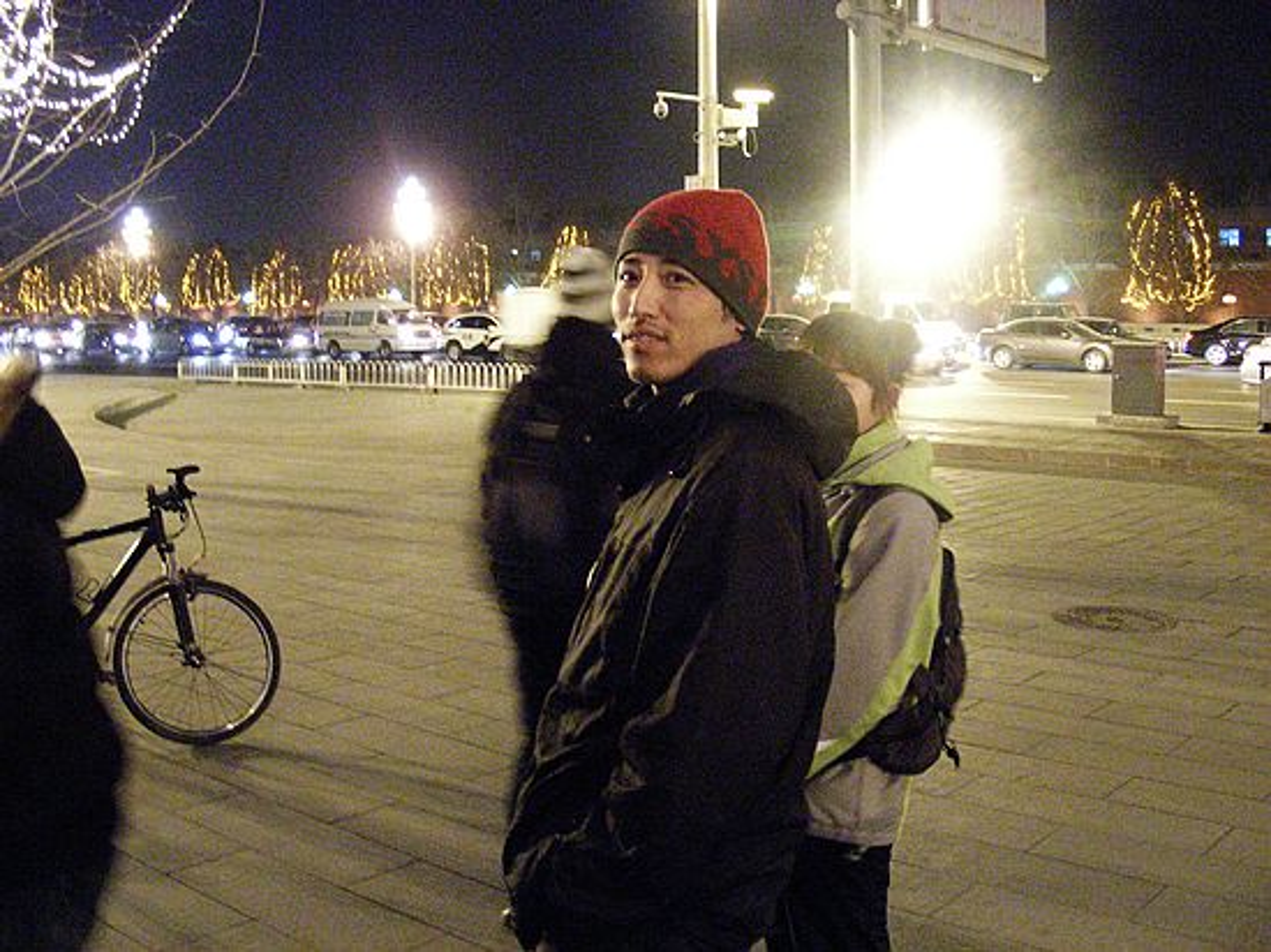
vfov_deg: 37.7
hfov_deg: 49.0
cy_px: 476
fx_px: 1395
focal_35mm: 38
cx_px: 636
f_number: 3.5
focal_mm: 6.3
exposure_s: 1/7.8
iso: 800
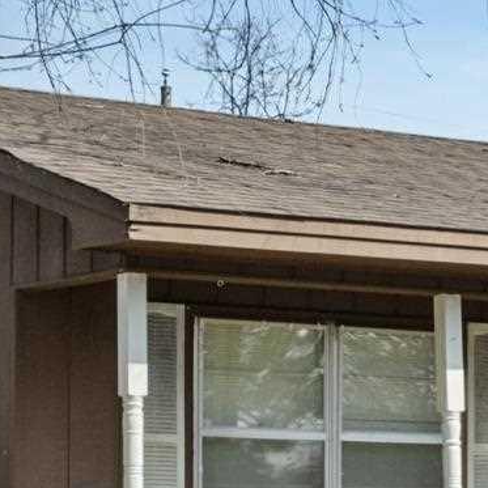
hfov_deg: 10.5
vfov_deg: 10.5
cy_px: 503
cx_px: 514
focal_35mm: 165
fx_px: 2632
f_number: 8
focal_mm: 19.1
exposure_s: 1/125
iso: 400
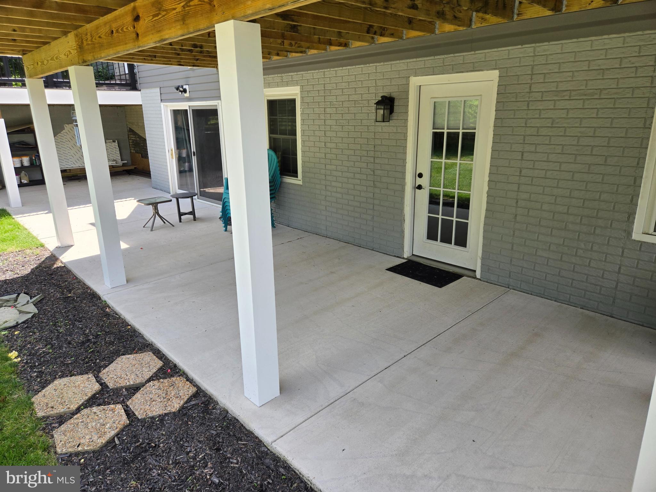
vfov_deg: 58.9
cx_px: 328
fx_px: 436
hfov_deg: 73.9
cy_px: 246
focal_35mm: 23
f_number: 1.8
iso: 80
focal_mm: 5.4
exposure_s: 1/1176
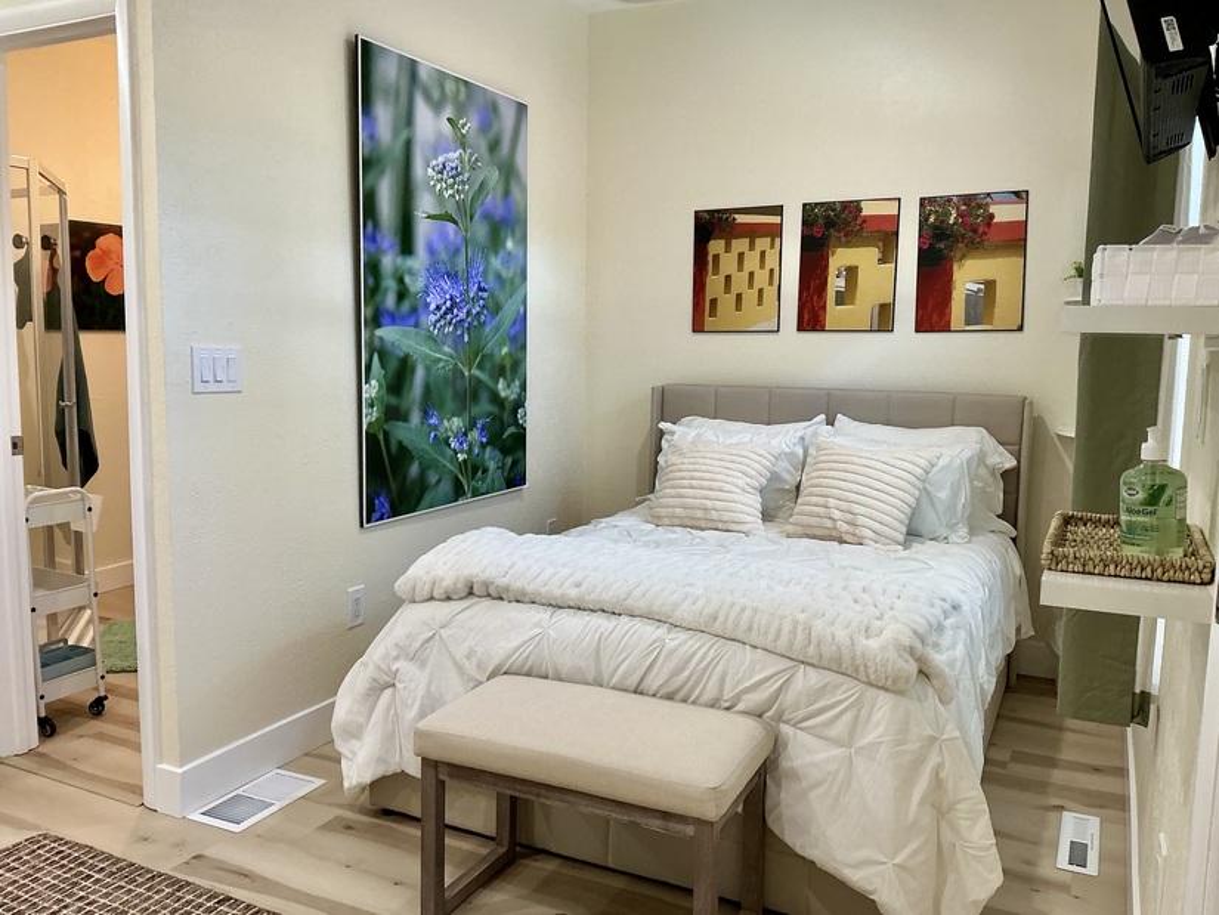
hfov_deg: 61.7
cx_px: 610
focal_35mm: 29
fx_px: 1021
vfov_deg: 48.2
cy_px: 458
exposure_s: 1/60
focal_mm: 3
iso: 64
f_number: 1.8
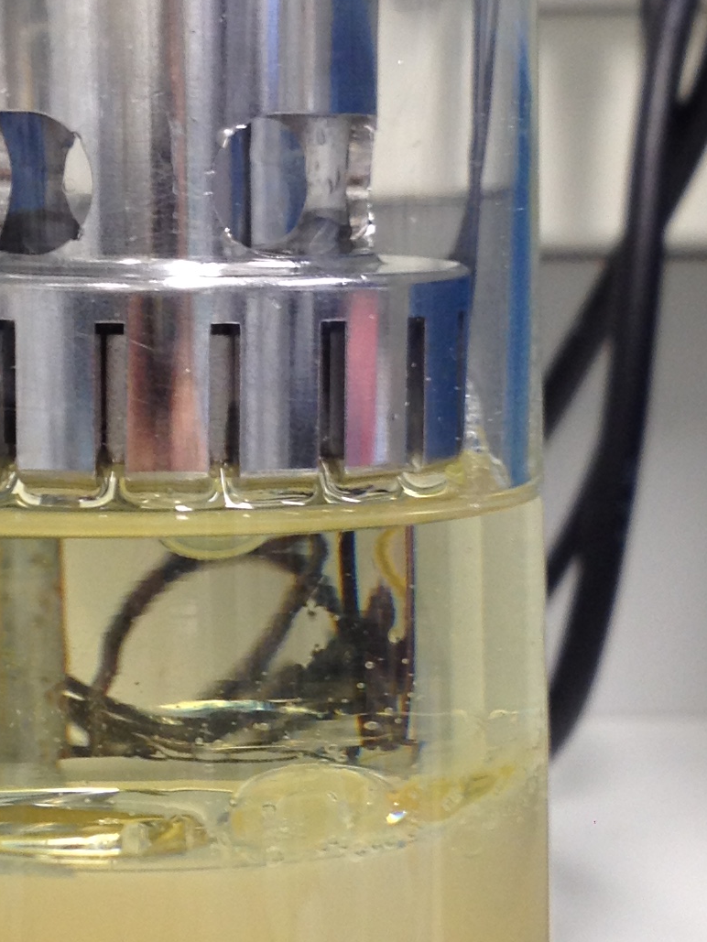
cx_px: 195
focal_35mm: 111
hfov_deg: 13.3
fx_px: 3022
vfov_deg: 17.7
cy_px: 417
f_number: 2.4
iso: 50
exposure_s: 1/20
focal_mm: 4.28
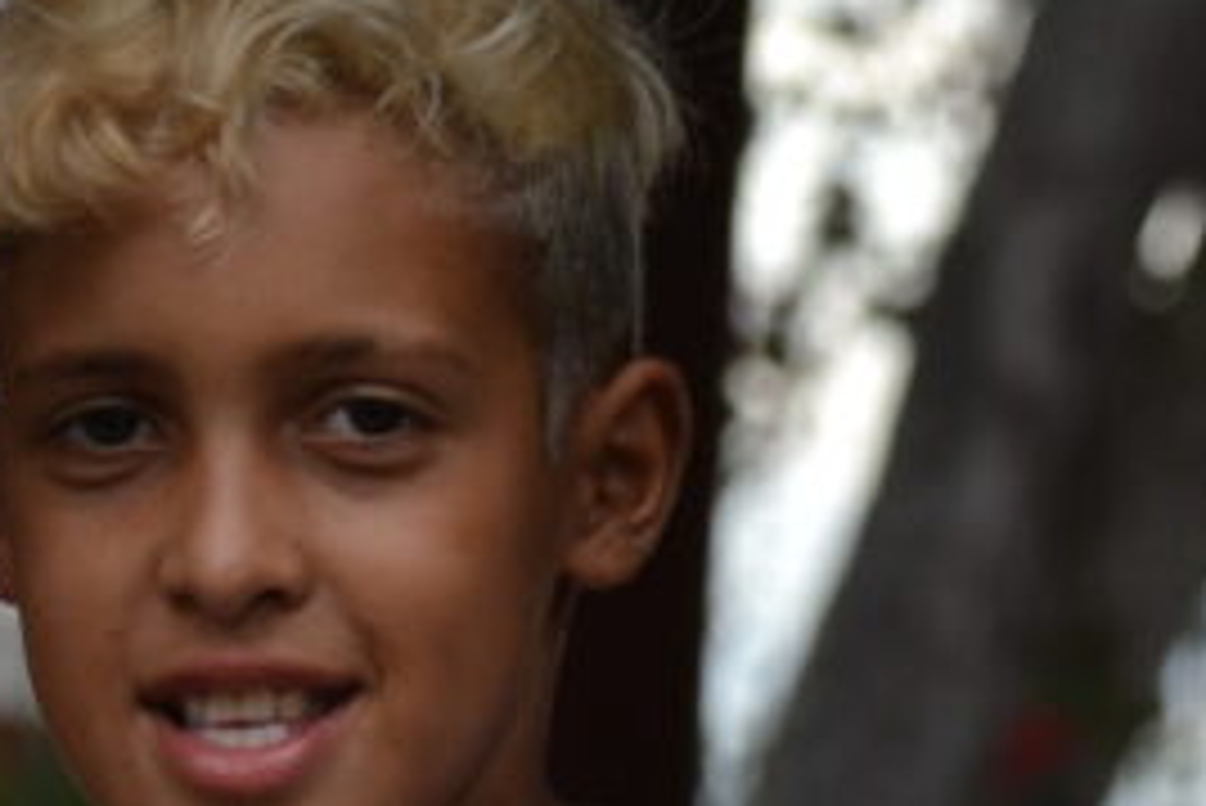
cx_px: 104
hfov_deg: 4.3
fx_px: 16121
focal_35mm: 481
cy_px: 763
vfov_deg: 2.9
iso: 100
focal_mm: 86
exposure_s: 1/160
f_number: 6.3
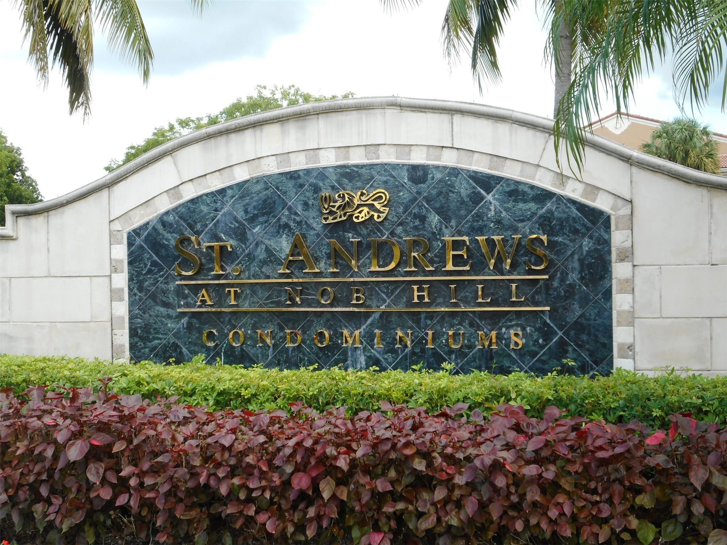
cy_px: 272
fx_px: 924
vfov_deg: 32.9
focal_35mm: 44
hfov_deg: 42.9
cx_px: 364
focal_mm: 7.9
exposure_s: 1/100
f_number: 4.7
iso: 80
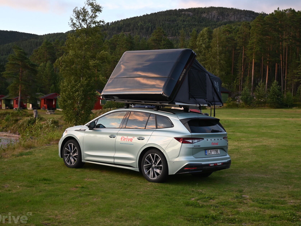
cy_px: 113
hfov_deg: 34.3
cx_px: 158
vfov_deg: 26.1
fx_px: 487
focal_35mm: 56
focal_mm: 34
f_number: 5
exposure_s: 1/160
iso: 400
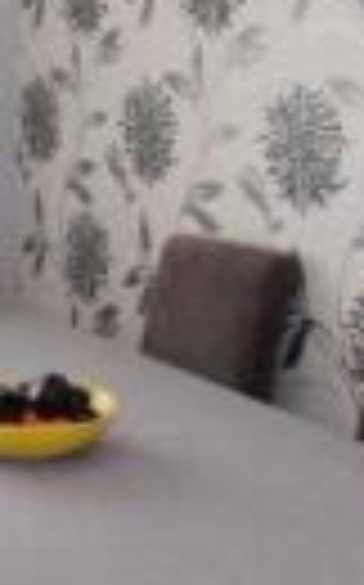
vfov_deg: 26.7
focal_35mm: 77
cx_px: -110
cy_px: 200
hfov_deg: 16.0
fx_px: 1225
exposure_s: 1/125
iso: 400
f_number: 5.6
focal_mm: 10
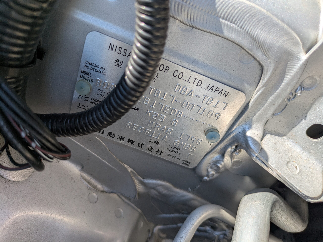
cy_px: 121
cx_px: 162
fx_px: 233
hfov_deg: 69.4
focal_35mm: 25
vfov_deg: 54.9
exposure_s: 1/911
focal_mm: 5.43
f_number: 1.89
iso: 51
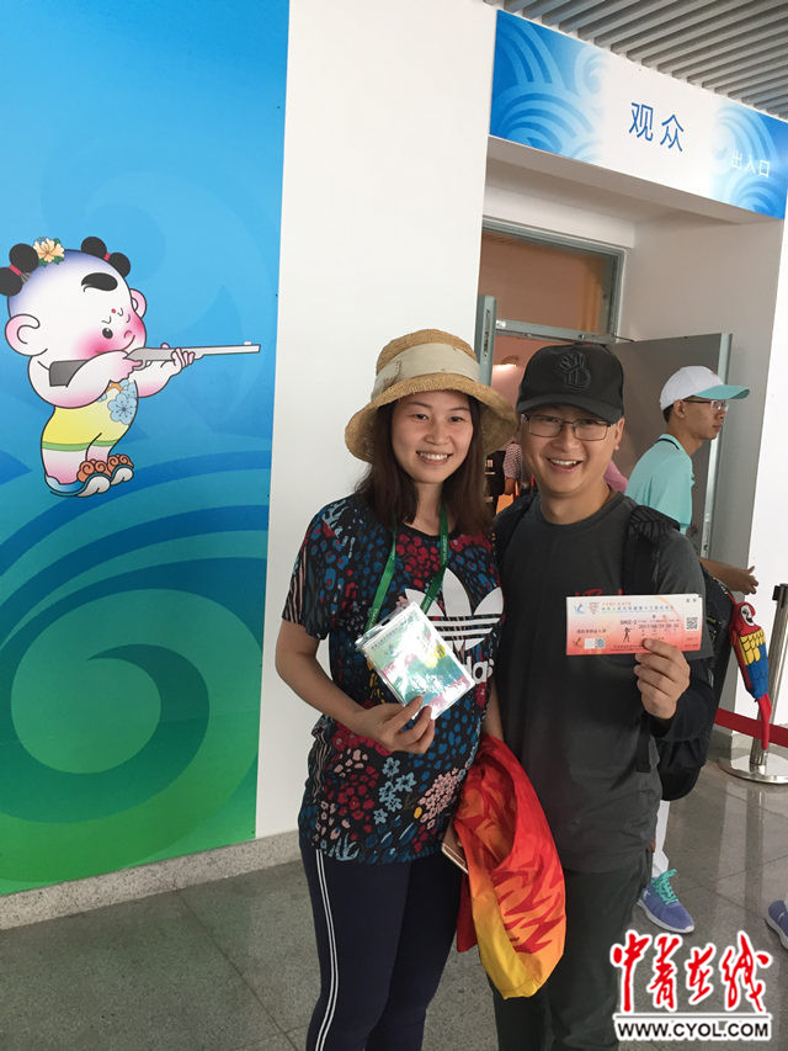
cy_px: 526
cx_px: 394
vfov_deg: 61.7
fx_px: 880
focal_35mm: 29
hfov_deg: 48.2
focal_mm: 4.15
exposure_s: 1/33
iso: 50
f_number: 2.2
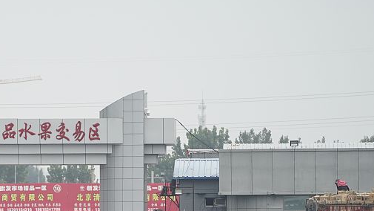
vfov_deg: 2.7
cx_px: 71
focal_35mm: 448
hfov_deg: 4.8
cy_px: 246
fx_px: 4443
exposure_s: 1/8000
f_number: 2.8
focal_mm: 180
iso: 1000
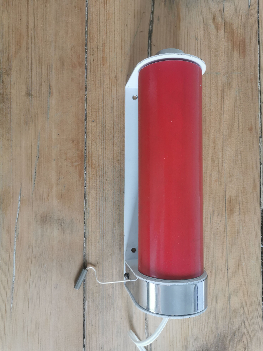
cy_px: 176
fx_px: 274
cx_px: 132
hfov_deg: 51.4
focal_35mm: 27
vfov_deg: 65.3
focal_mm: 5.58
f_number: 1.8
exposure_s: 1/100
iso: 100
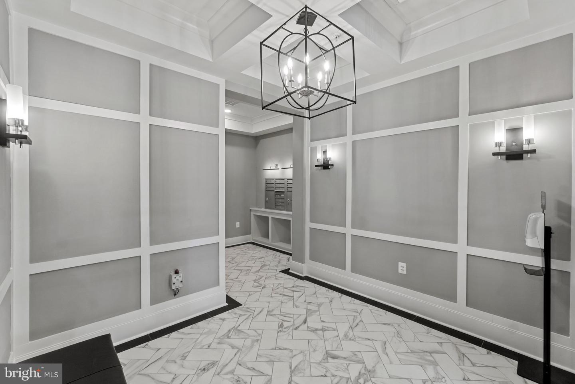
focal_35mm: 15
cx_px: 288
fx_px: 240
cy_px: 192
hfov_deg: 100.4
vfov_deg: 77.3
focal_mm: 10
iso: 200
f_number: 8
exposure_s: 1/3
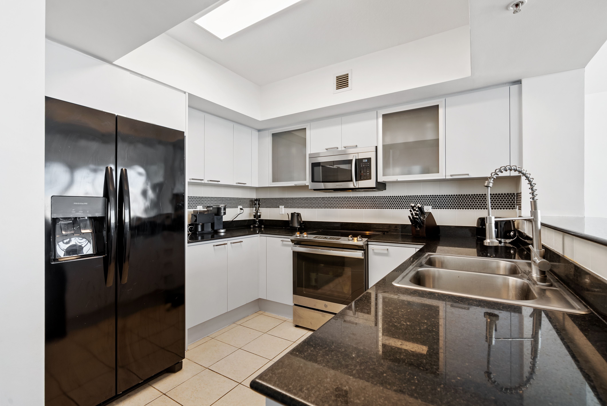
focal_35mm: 16
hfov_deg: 96.7
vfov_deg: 73.8
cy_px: 203
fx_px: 270
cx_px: 304
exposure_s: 1/2.5
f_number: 9
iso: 250
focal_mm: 16
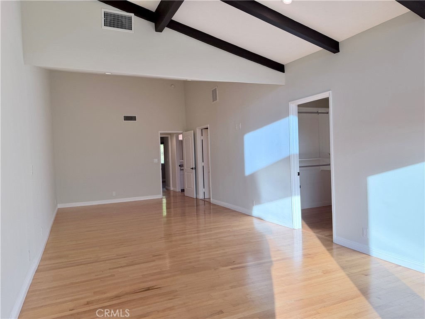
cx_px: 212
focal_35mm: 24
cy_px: 160
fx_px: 295
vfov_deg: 56.8
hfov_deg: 71.6
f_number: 1.78
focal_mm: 6.76
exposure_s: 1/831
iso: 100
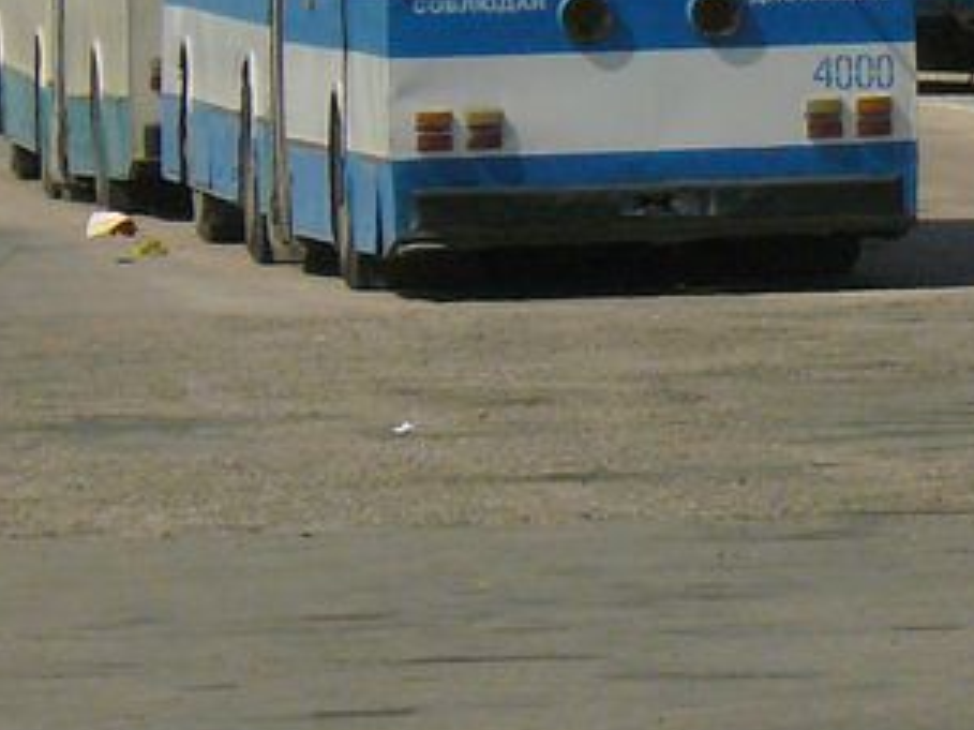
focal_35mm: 787
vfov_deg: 1.9
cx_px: 1482
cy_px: -196
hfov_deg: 2.5
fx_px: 22135
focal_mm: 38.9
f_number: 6.3
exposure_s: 1/1600
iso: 200
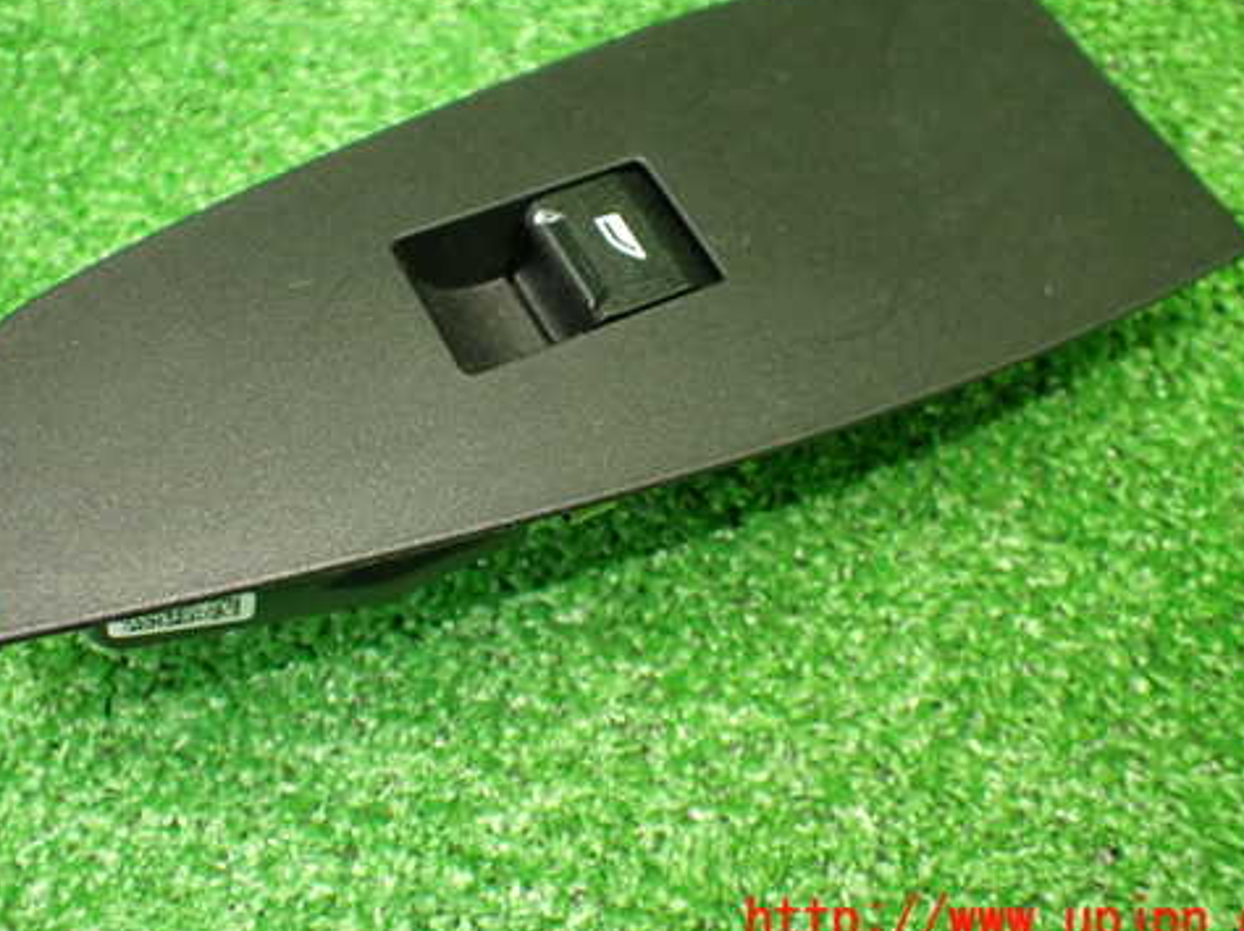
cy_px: 365
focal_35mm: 38
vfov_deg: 37.5
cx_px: 551
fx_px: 1365
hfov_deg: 48.9
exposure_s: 1/100
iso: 800
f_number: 2.3
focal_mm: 5.4
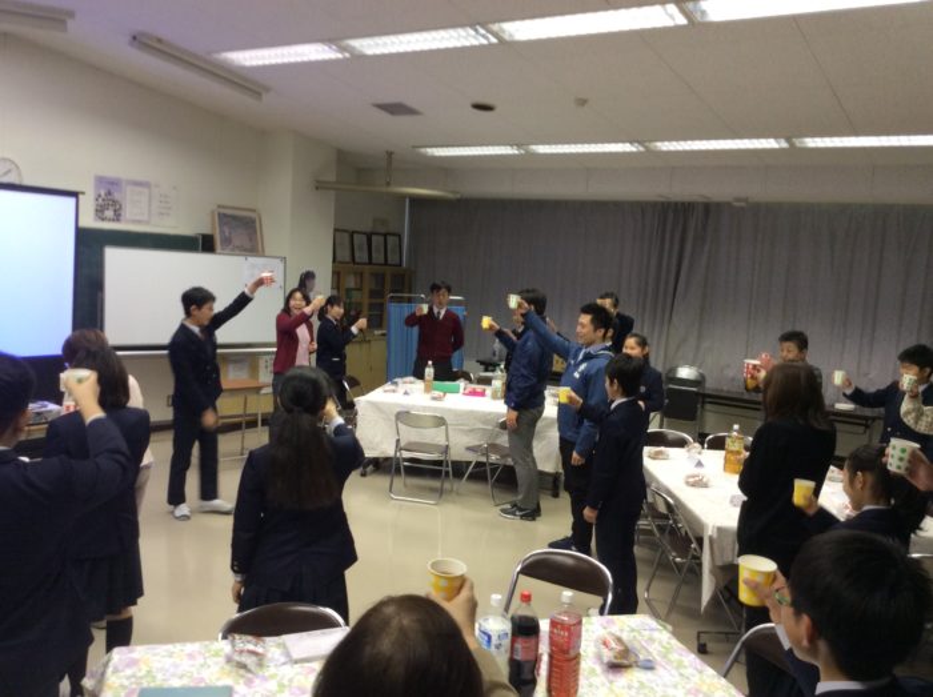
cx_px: 466
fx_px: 861
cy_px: 348
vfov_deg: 44.1
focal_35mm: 32
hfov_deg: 56.9
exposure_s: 1/24
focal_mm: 3.3
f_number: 2.4
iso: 64
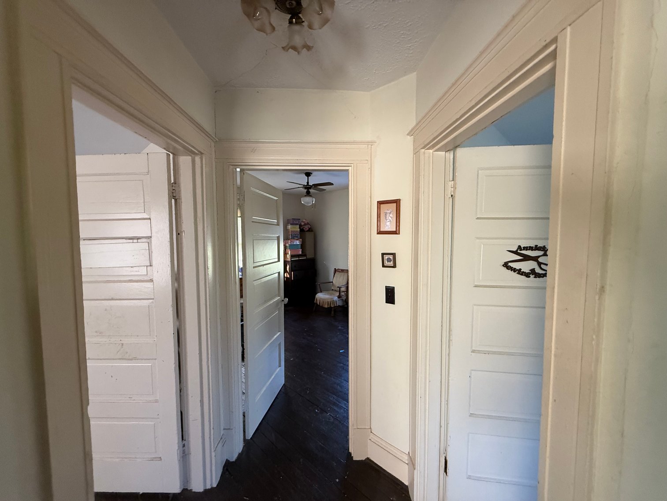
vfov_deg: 85.7
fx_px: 270
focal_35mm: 14
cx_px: 334
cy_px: 250
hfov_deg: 102.1
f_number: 2.2
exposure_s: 1/74
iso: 320
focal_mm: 2.22
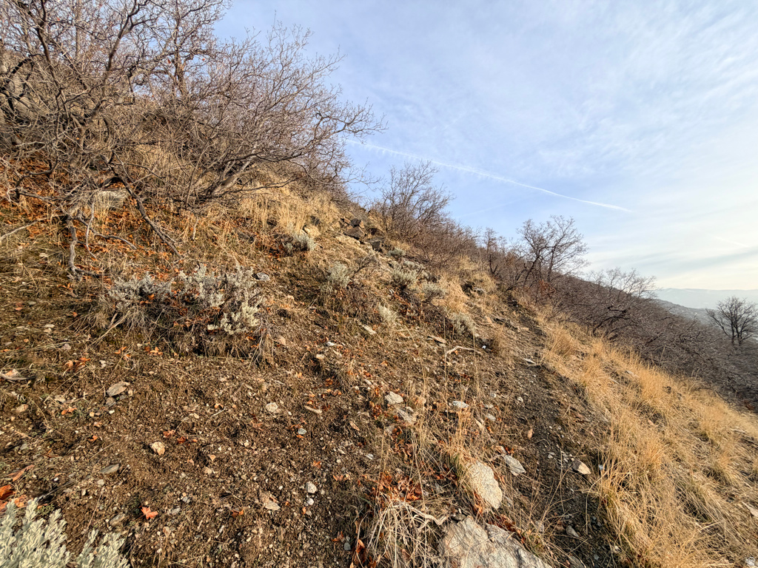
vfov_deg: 85.7
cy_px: 284
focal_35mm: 14
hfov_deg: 102.1
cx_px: 379
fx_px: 307
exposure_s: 1/535
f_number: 2.2
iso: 40
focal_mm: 2.22
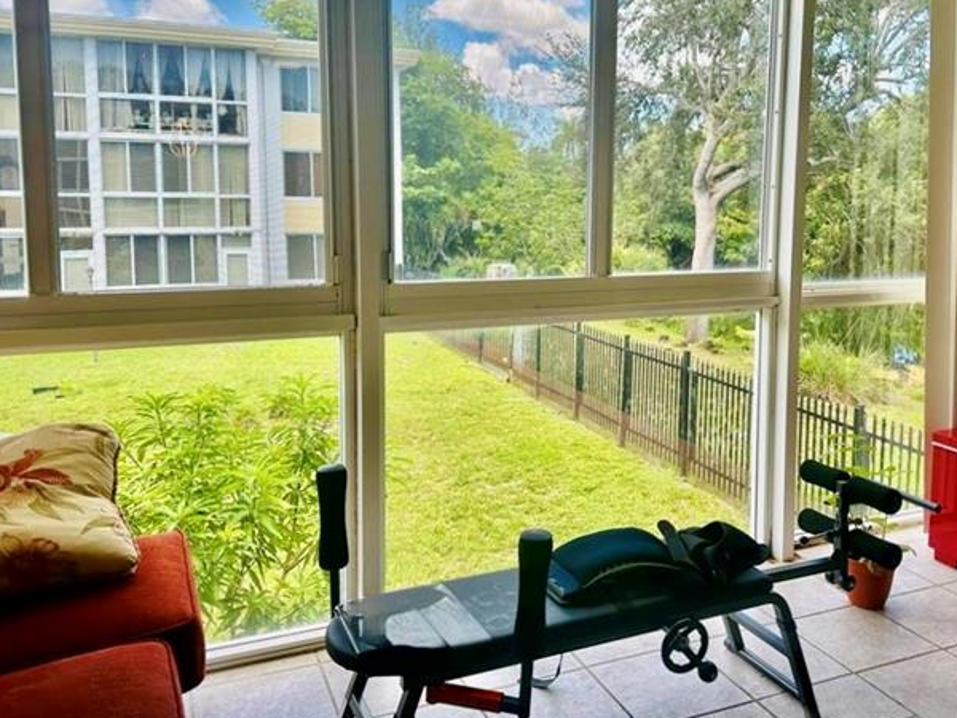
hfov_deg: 56.4
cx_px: 573
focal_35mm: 32
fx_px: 885
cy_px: 286
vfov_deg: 43.9
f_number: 1.78
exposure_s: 1/458
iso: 80
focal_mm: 6.86
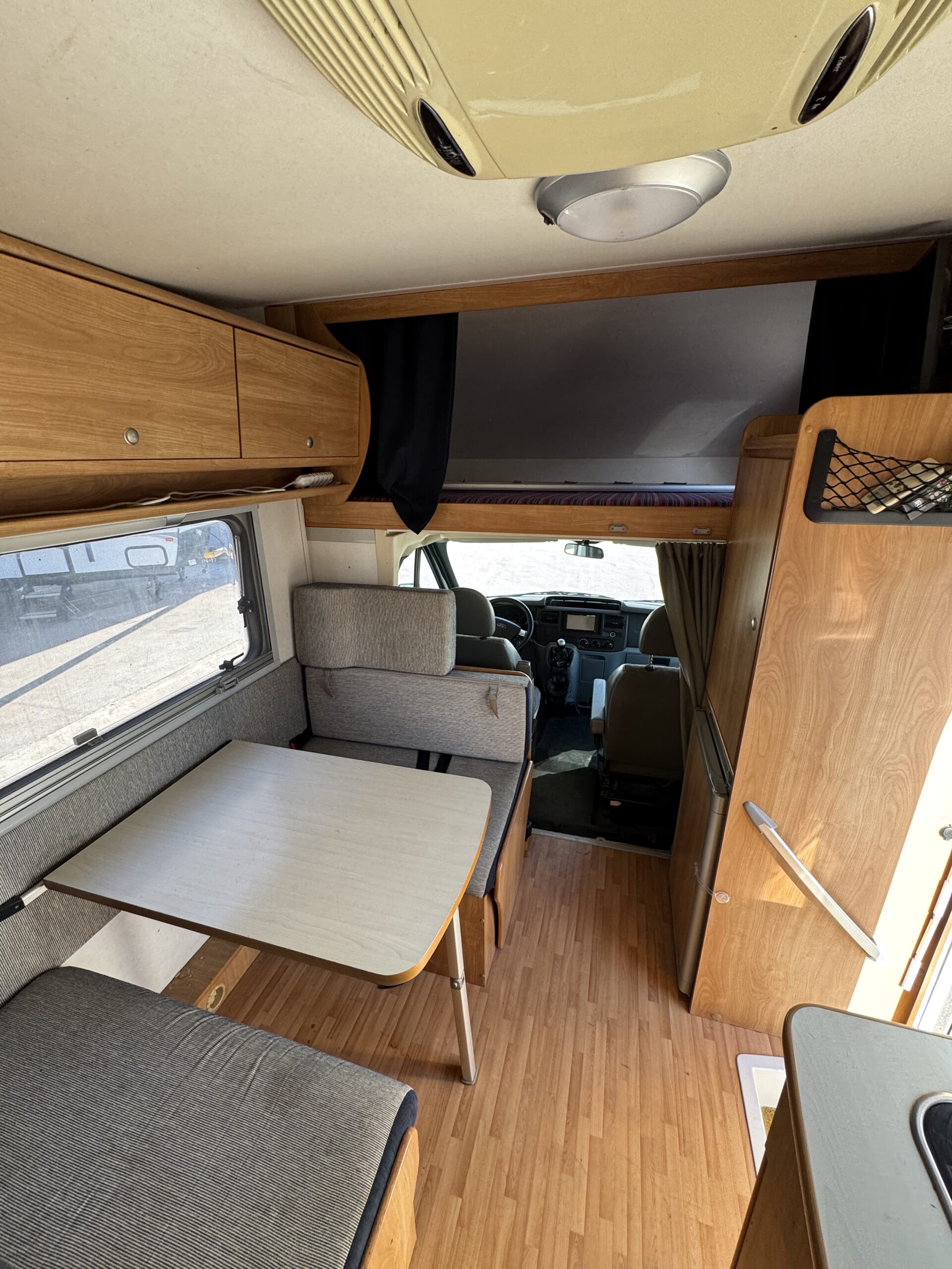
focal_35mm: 14
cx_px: 476
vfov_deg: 102.1
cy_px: 634
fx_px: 513
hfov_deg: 85.7
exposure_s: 1/99
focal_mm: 2.22
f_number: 2.2
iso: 100
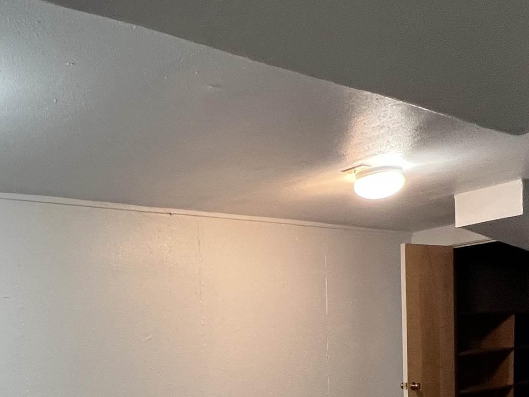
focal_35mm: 36
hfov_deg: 49.0
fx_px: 550
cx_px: 123
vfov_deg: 36.1
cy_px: 389
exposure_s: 1/60
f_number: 1.8
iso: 200
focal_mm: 1.57
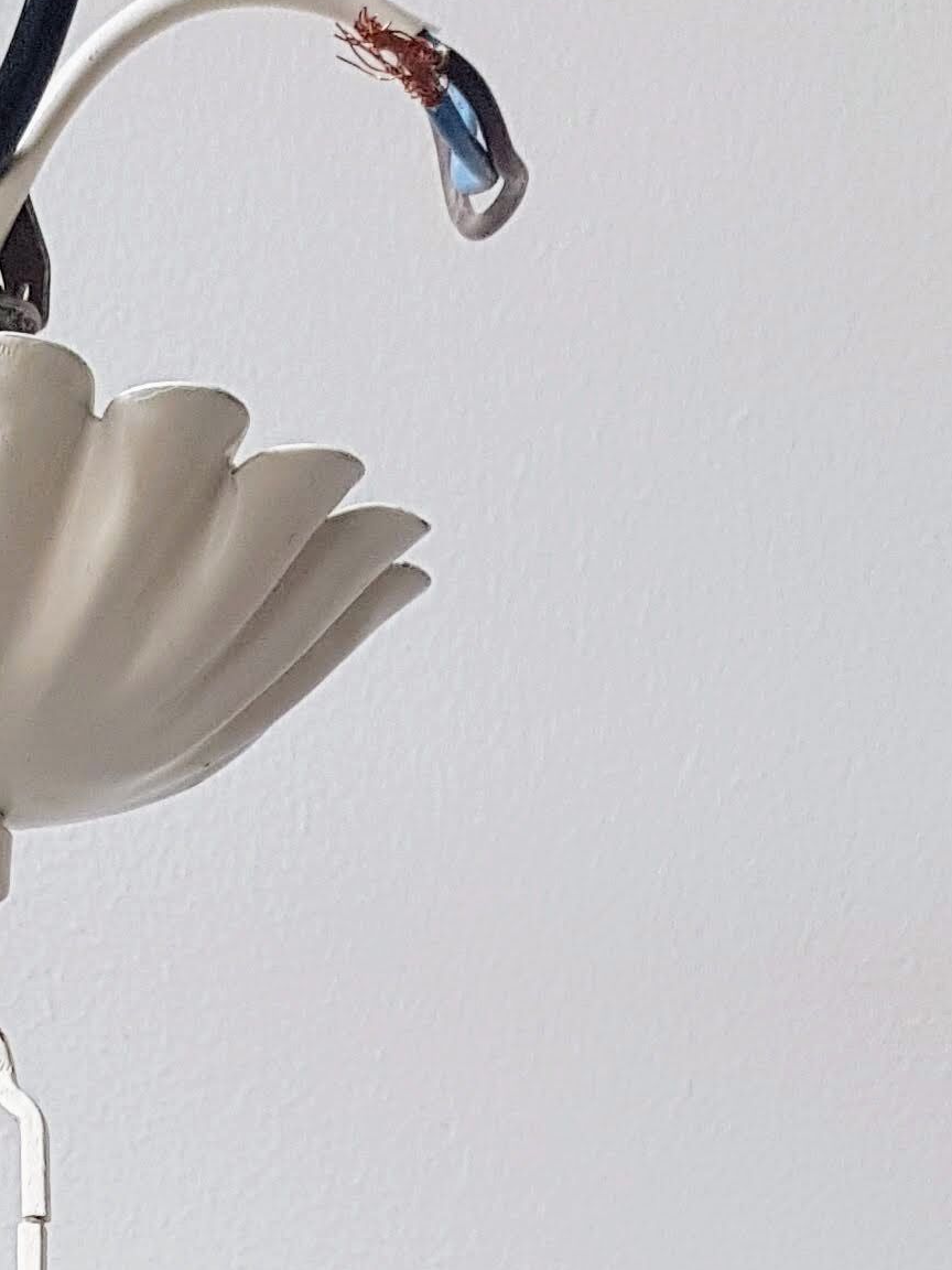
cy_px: 2191
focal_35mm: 91
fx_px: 3337
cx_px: -80
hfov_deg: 15.8
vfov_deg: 17.9
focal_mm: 4.2
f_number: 1.7
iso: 80
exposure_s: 1/60
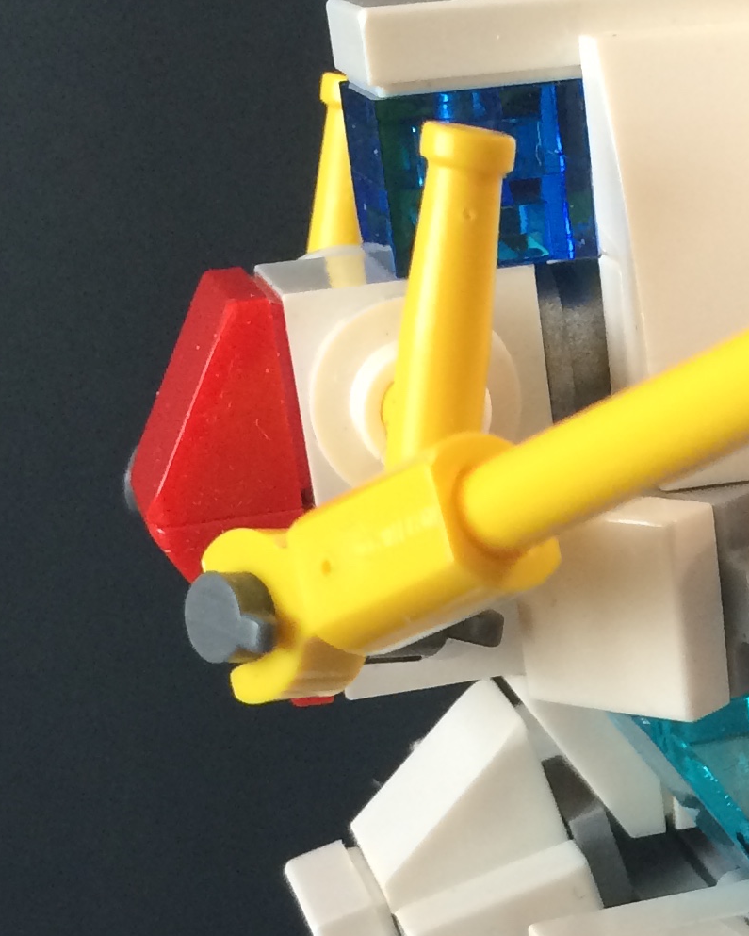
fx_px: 2576
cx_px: 929
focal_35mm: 93
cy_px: 909
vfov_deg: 20.0
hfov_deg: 15.8
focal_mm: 4.15
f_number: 2.2
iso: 64
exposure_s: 1/33
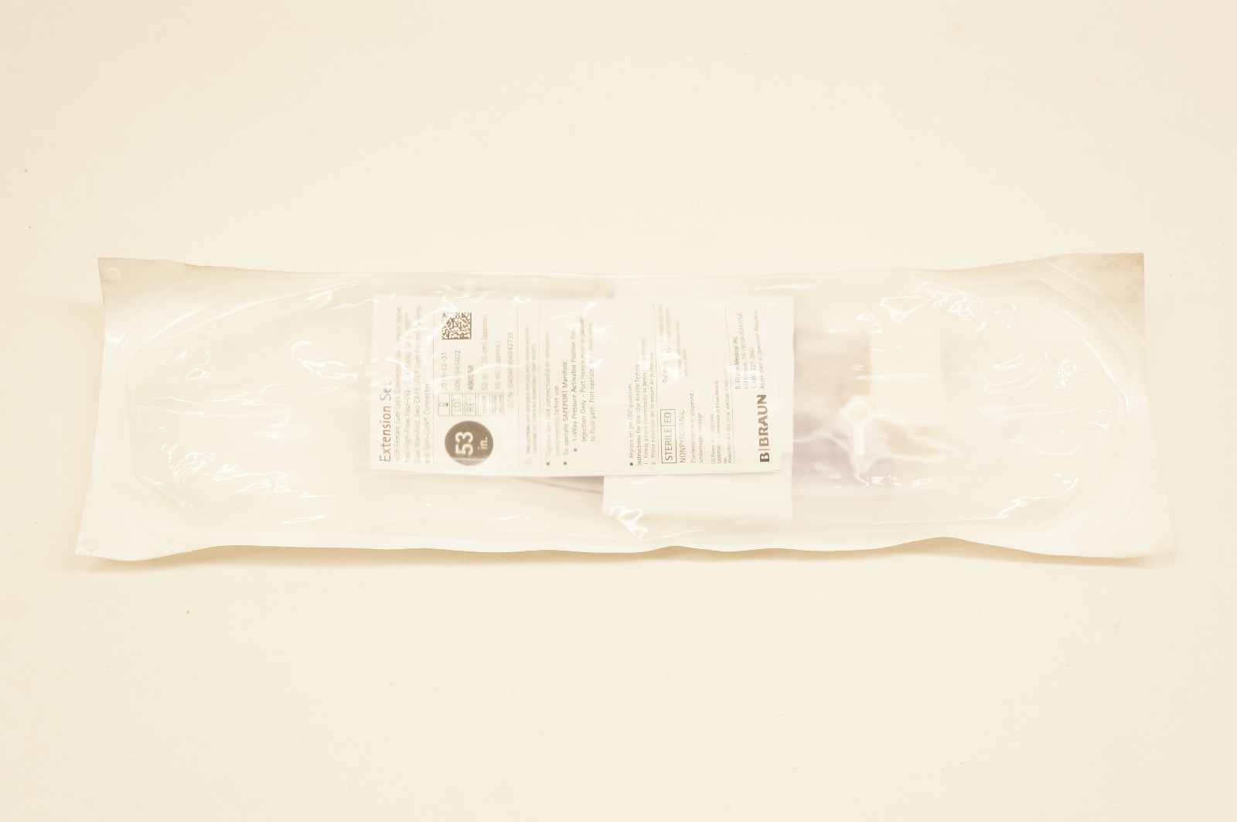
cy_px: 411
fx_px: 1287
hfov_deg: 51.3
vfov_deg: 35.4
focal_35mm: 38
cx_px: 618
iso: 800
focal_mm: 25
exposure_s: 1/100
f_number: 7.1
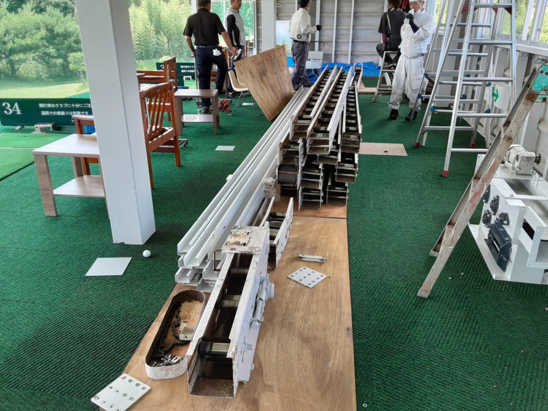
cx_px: 274
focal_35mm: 27
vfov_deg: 51.4
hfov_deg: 65.3
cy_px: 206
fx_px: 427
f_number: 1.9
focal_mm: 2.91
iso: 40
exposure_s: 1/112
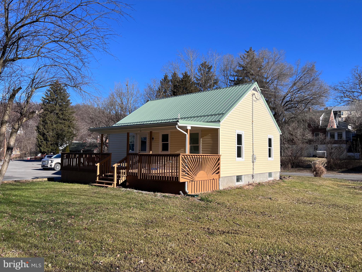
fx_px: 272
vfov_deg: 53.1
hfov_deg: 67.3
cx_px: 181
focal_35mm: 26
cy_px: 136
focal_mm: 5.7
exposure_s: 1/3831
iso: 50
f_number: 1.5
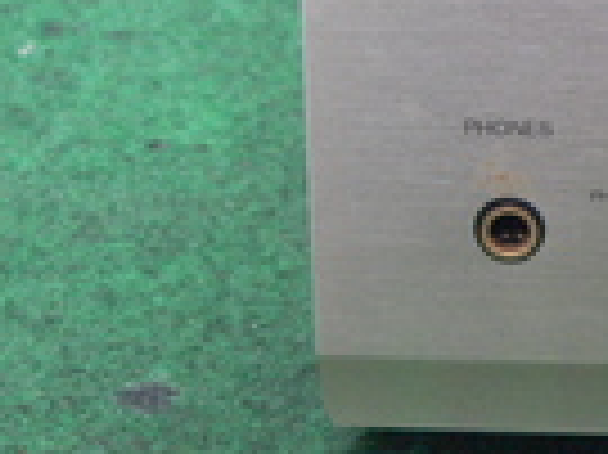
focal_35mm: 113
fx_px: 1983
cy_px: 2
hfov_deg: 17.0
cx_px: 640
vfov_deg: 12.9
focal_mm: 6.7
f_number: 2.8
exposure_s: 1/13
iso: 200
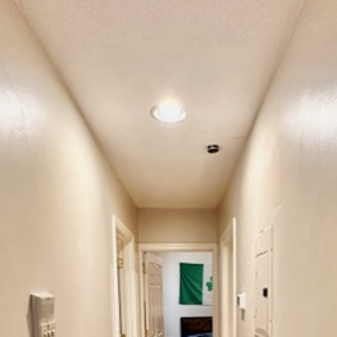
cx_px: 208
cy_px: 331
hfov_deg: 49.3
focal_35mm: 33
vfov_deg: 43.2
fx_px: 363
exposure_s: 1/60
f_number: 2.2
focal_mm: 2.22
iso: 250
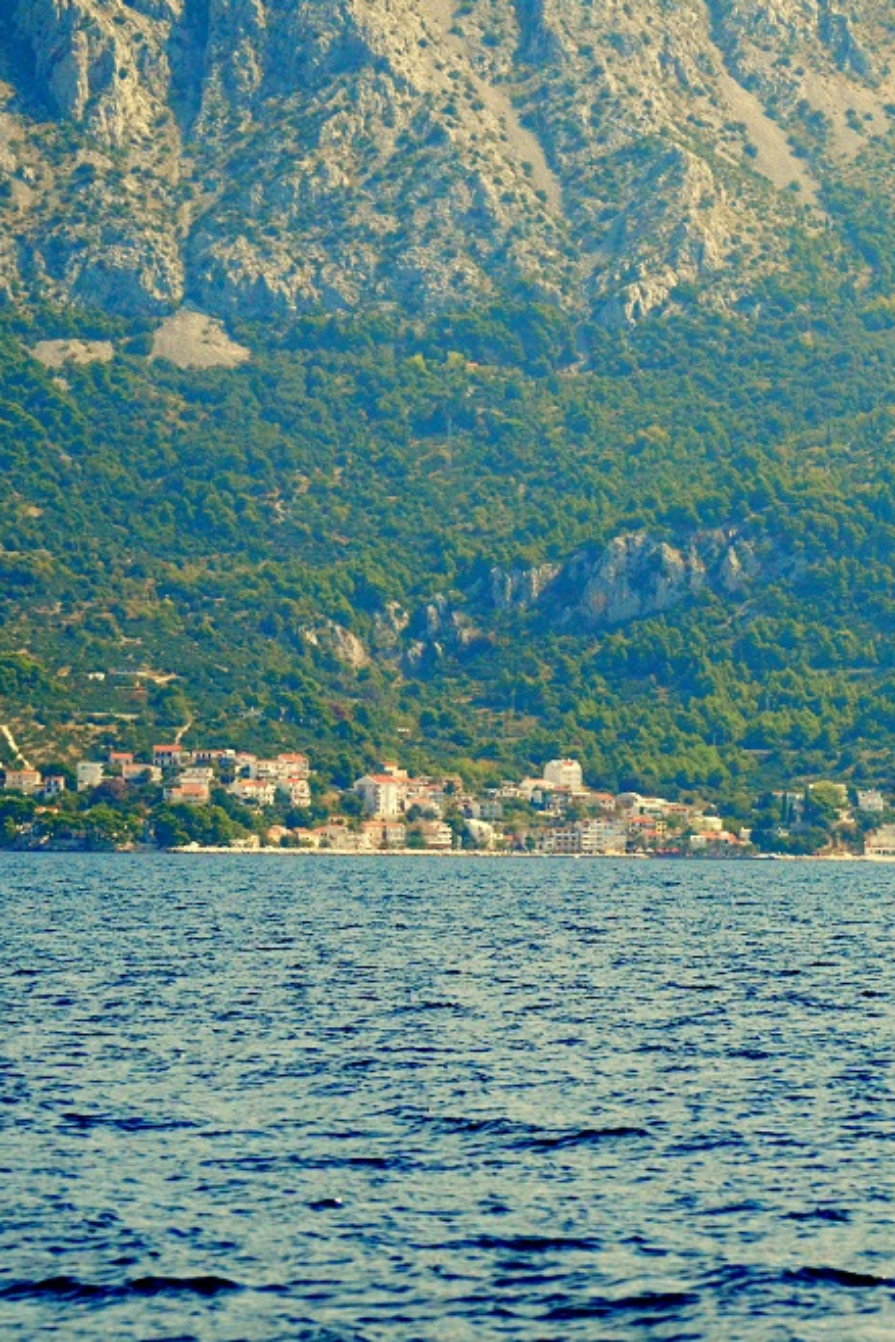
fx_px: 8651
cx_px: 865
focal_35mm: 232
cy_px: 673
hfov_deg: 5.9
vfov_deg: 8.9
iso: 2800
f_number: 4.5
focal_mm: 102
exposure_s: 1/8000
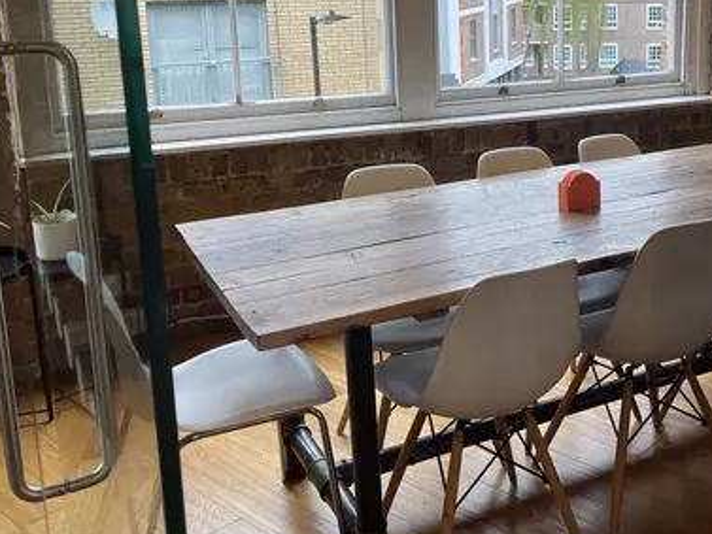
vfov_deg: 31.1
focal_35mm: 46
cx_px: 552
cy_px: 151
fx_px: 946
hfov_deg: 39.8
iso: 40
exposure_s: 1/100
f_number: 1.6
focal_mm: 4.2
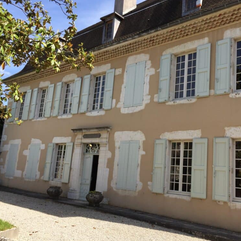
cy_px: 120
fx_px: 276
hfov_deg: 46.9
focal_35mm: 35
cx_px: 145
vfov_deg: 47.2
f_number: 2.2
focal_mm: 4.15
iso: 32
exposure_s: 1/1130
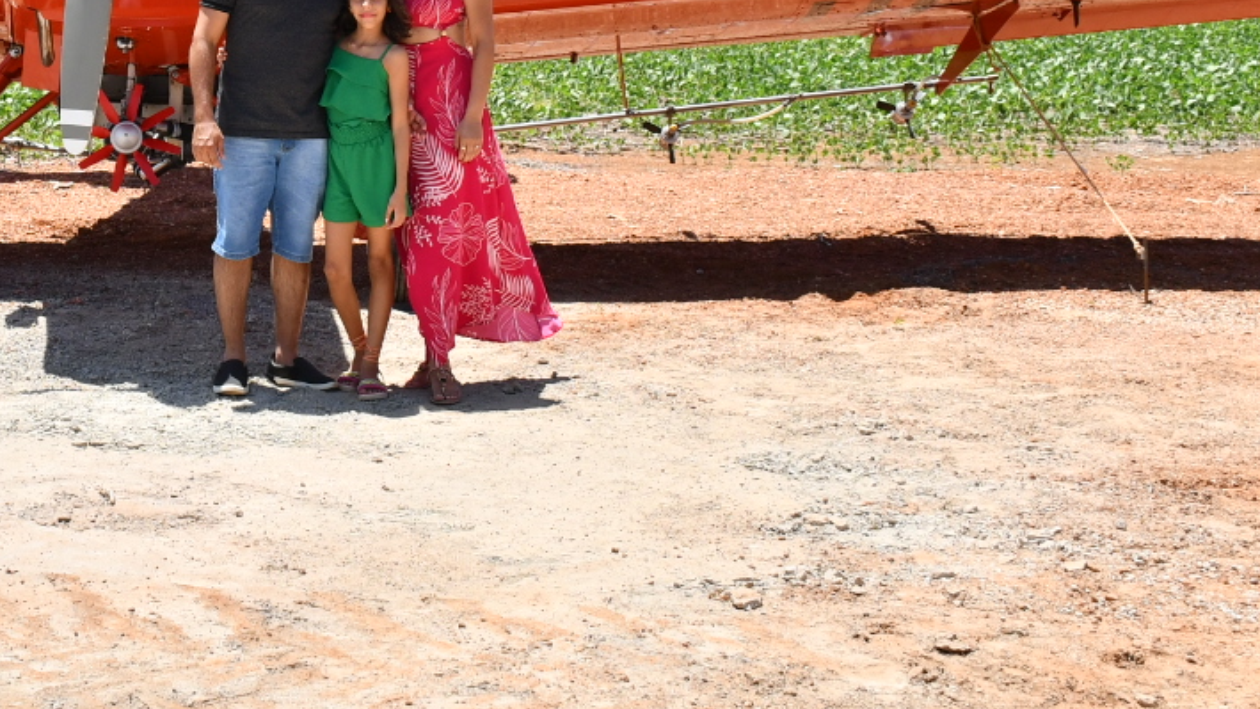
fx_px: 2640
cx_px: 227
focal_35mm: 79
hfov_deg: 26.3
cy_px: -131
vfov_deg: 14.8
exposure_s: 1/1000
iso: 200
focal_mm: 22
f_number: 6.3
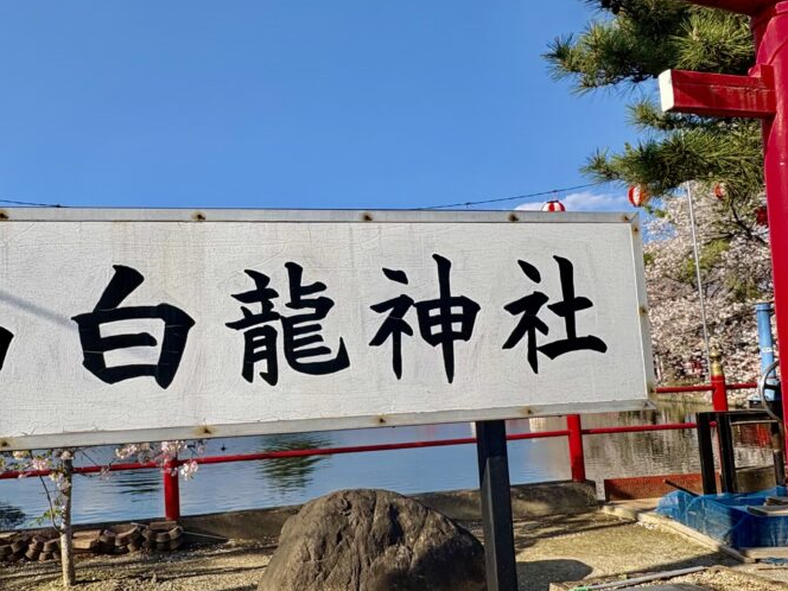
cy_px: 335
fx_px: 615
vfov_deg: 51.2
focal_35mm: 27
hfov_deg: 64.5
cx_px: 301
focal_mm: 2.22
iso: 50
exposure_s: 1/1709
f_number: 2.2
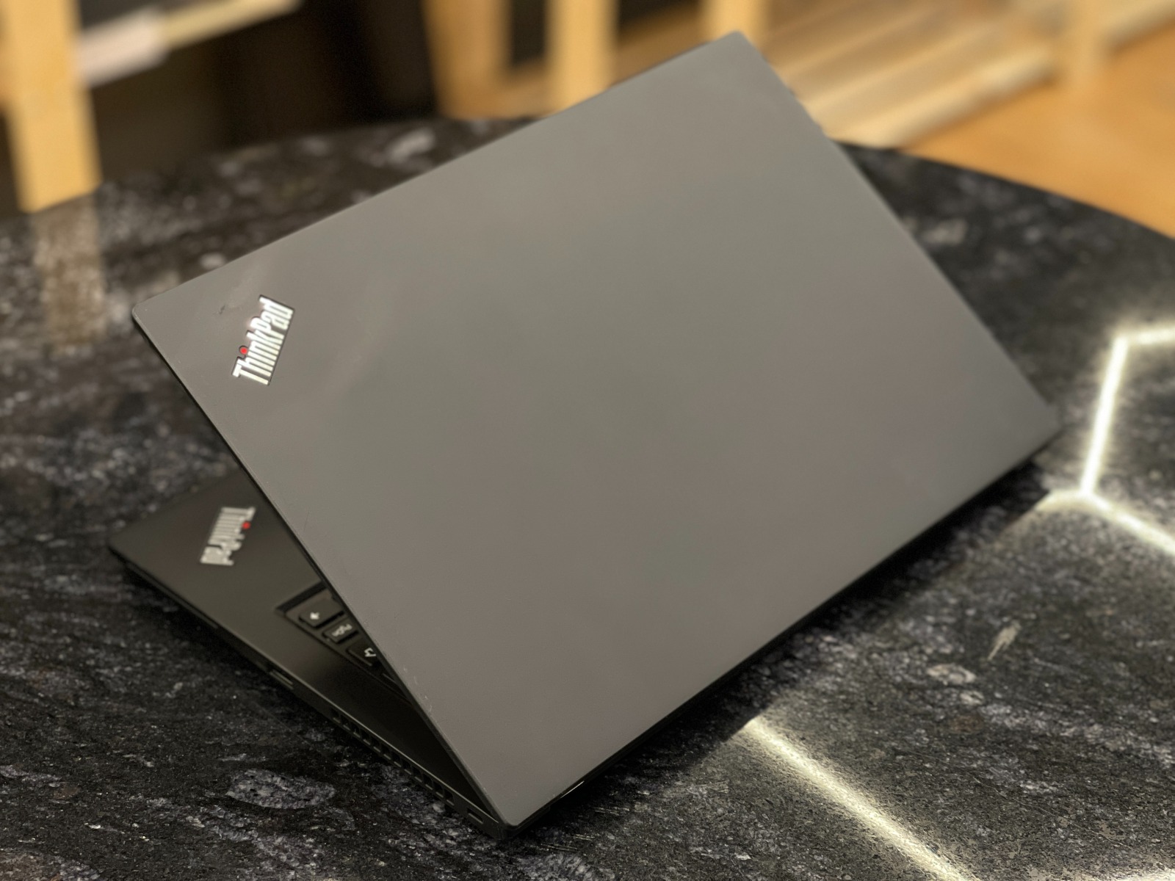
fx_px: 2172
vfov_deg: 22.9
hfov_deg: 30.3
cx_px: 588
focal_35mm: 64
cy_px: 440
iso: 200
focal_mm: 7.5
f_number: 2.2
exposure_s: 1/40
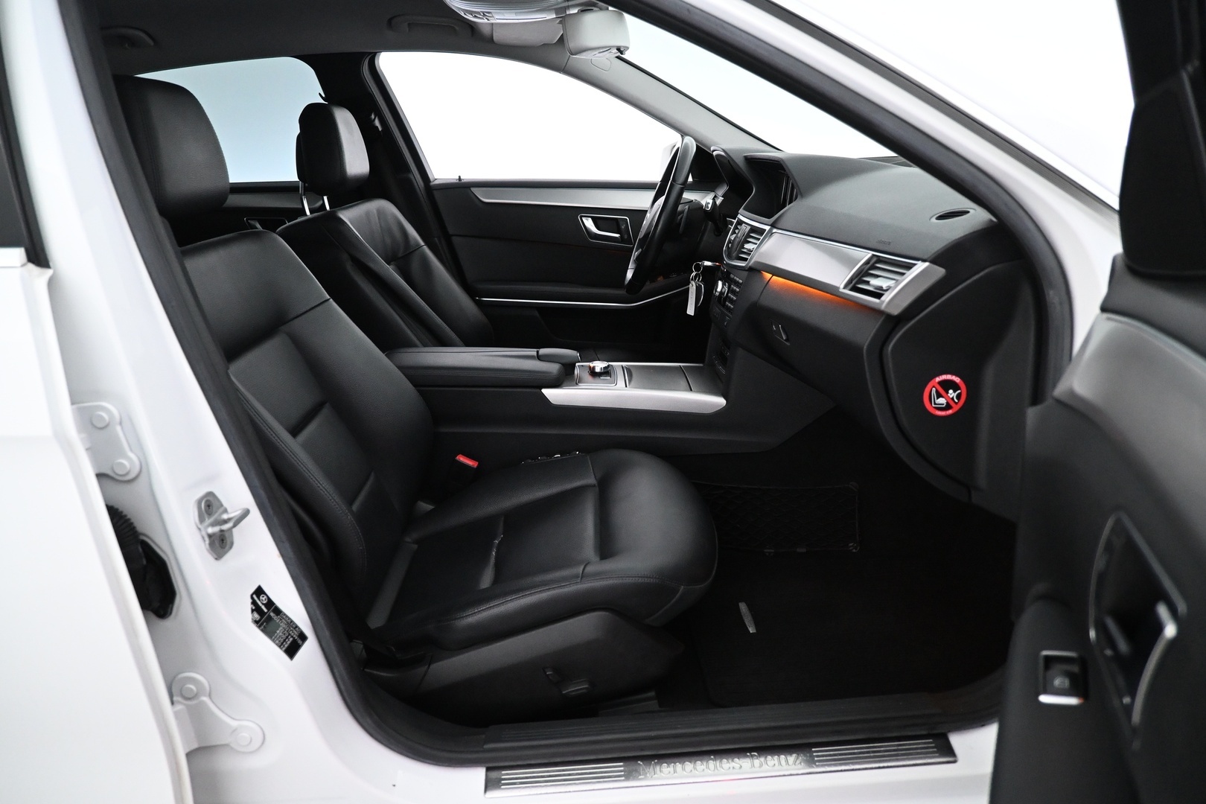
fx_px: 804
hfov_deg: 73.7
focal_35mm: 24
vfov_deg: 53.1
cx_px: 603
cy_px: 402
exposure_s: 1/60
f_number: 3.5
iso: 3600
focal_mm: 16
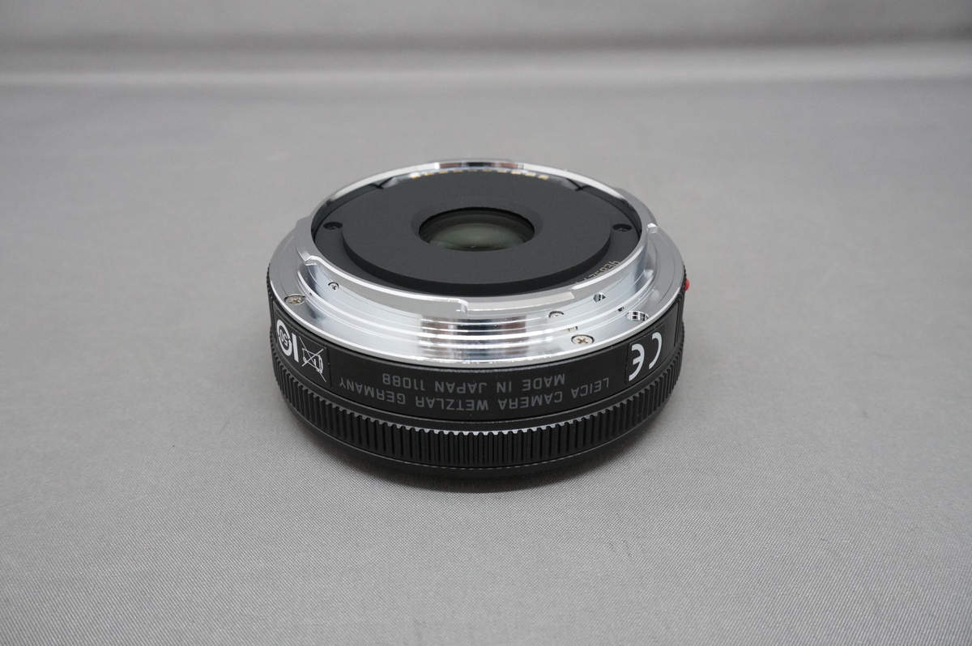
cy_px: 323
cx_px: 486
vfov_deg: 35.4
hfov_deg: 51.3
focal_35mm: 38
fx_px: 1012
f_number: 11
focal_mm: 25
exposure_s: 1/40
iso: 3200
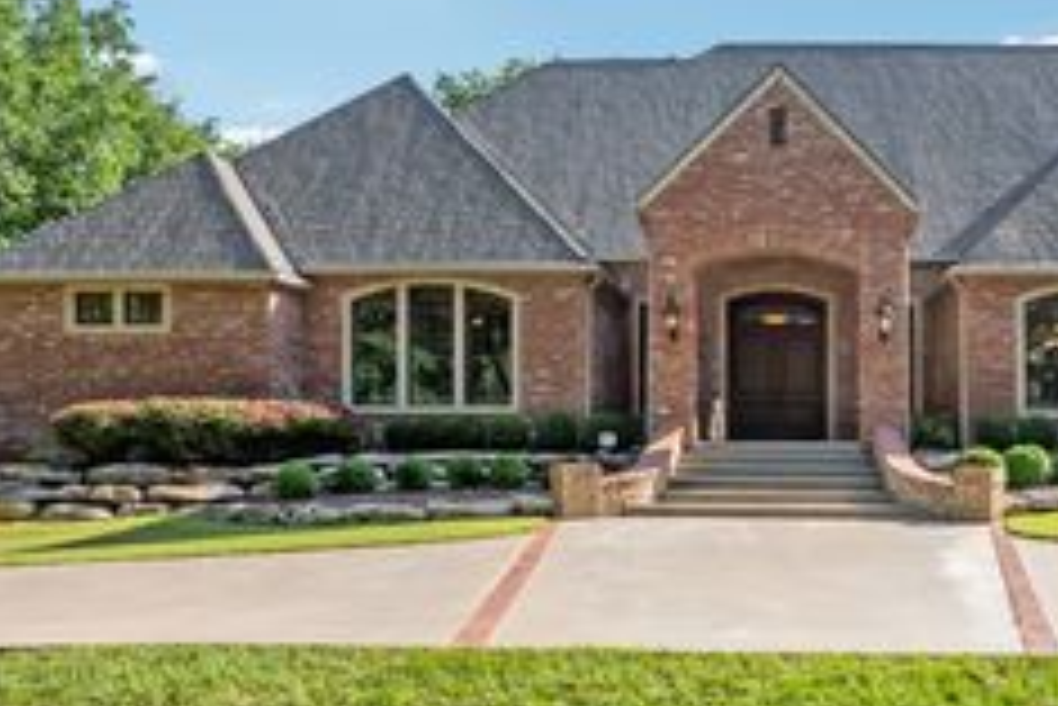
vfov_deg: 38.6
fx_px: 1000
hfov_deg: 53.9
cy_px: 459
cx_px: 756
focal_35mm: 34
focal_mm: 16
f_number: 9
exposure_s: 1/640
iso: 800
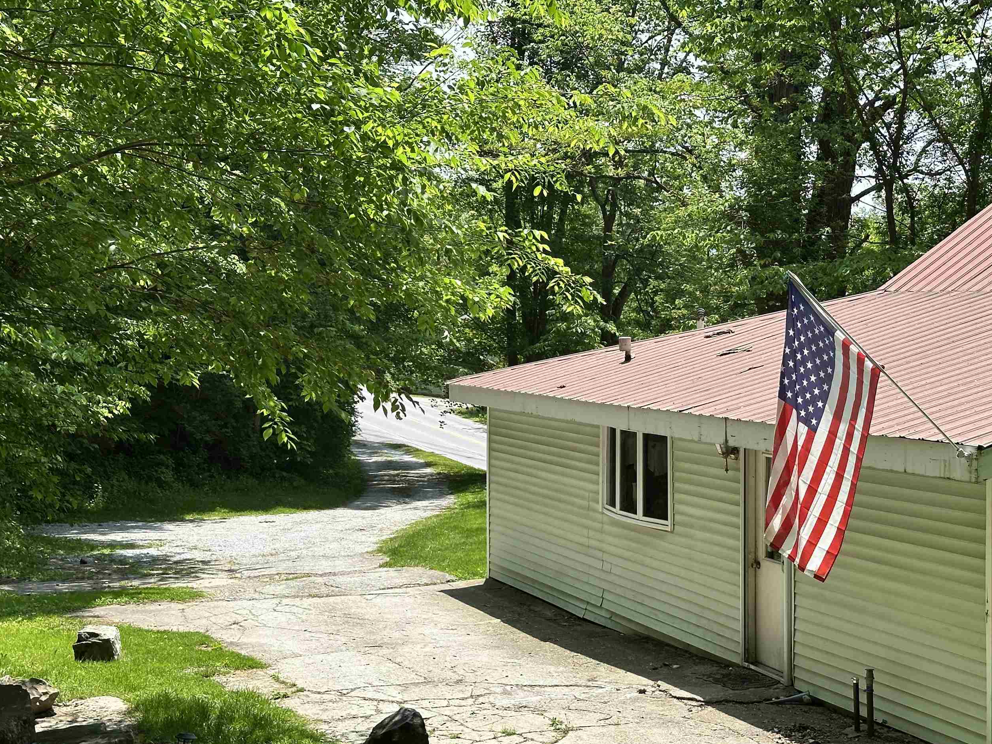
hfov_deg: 32.7
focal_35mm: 59
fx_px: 1691
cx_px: 558
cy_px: 444
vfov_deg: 24.8
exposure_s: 1/2252
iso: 64
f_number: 1.78
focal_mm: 6.86
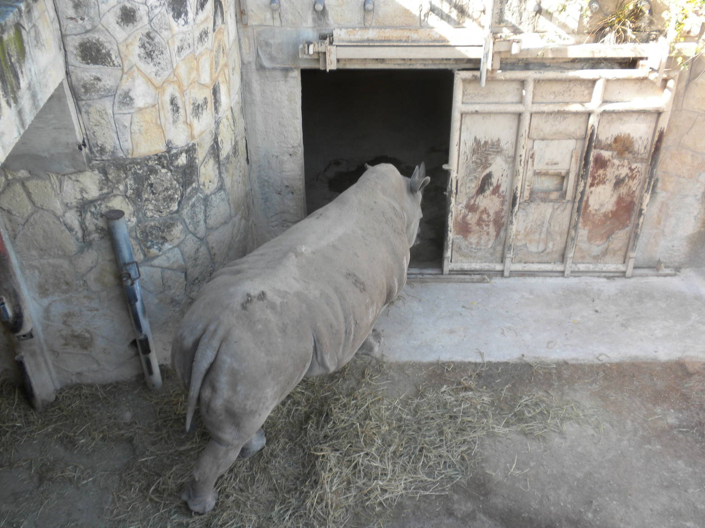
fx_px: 774
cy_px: 258
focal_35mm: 38
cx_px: 353
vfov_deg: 37.7
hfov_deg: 49.0
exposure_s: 1/84
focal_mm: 6.6
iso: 64
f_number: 3.5
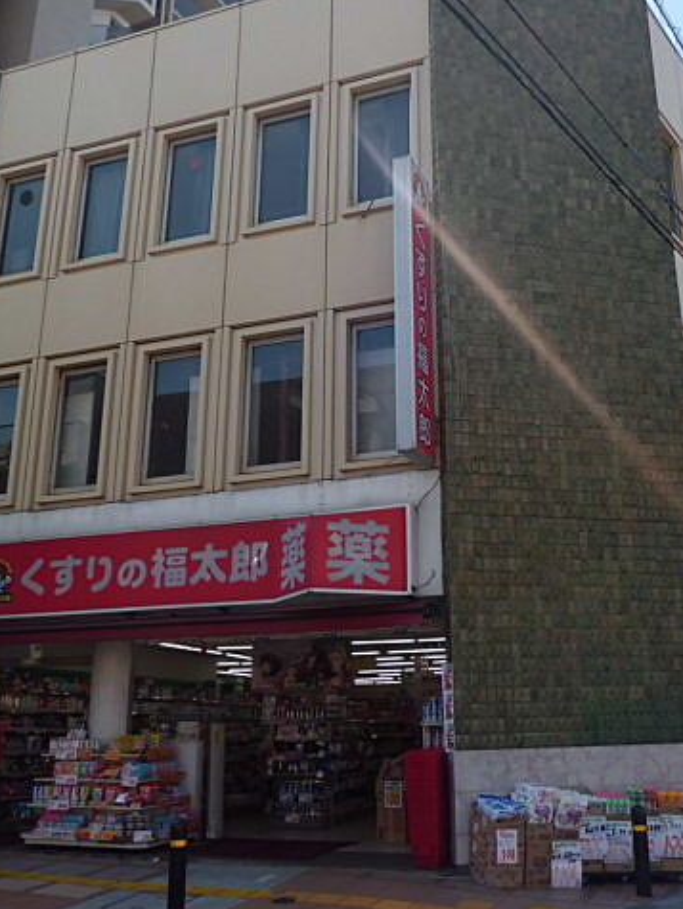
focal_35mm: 35
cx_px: 423
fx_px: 920
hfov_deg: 40.5
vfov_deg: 52.6
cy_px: 455
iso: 64
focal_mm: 4.7
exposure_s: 1/100
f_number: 7.9
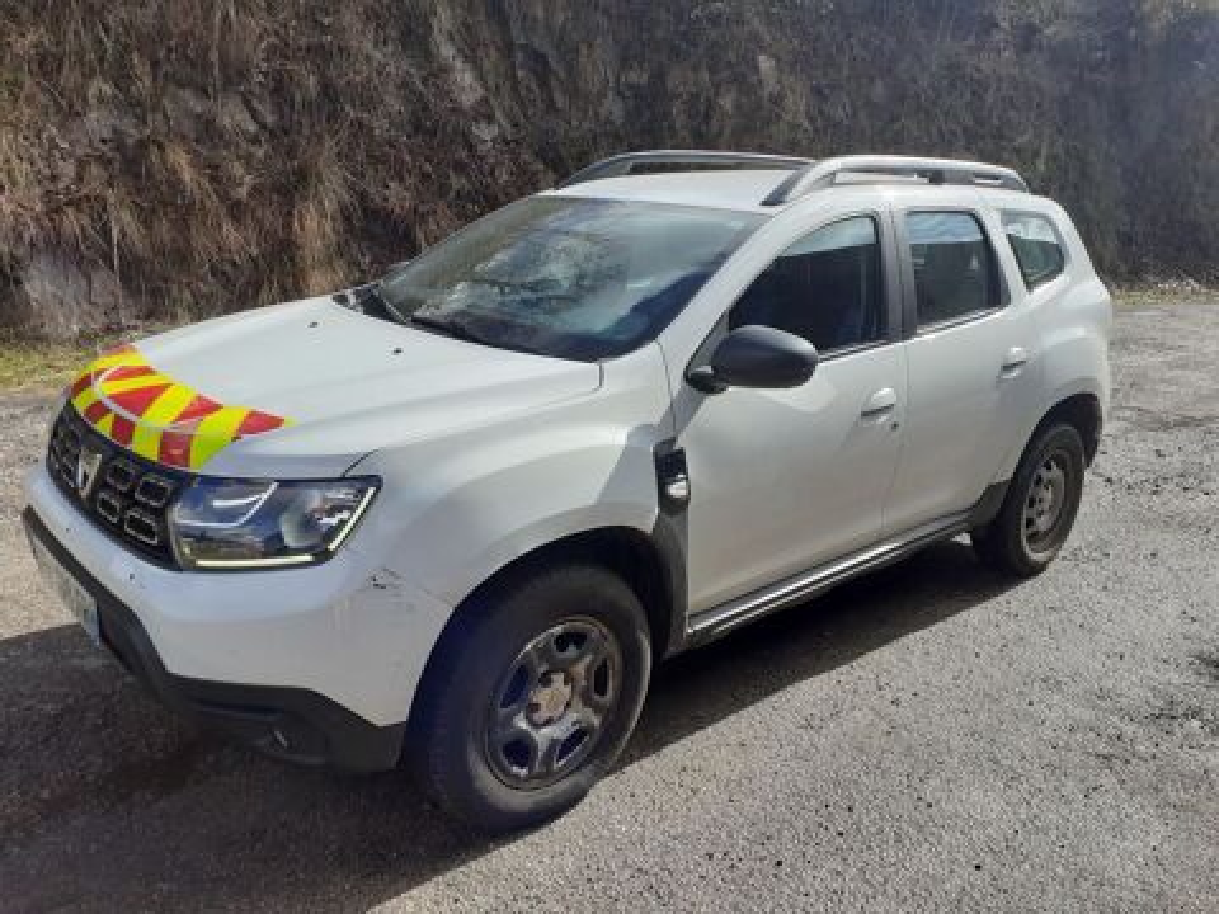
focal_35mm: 27
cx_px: 610
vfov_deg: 51.4
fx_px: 951
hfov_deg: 65.3
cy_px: 457
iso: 40
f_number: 1.9
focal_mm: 3.6
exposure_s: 1/1460
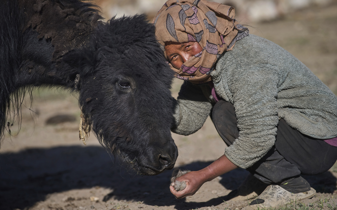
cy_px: 109
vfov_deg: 7.5
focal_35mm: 175
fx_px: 1607
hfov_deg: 12.0
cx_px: 169
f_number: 4
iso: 400
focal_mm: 171
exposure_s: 1/5000
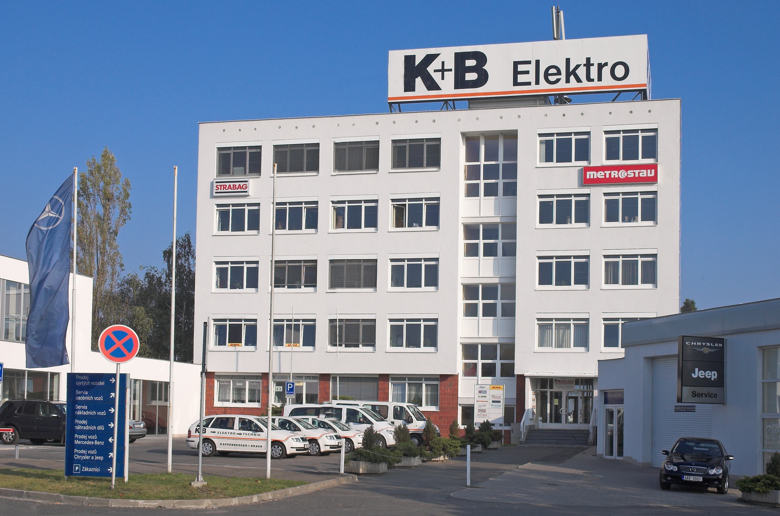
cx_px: 390
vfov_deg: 32.9
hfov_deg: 48.0
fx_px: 876
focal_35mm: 40
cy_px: 258
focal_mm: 27
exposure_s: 1/125
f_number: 13
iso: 200
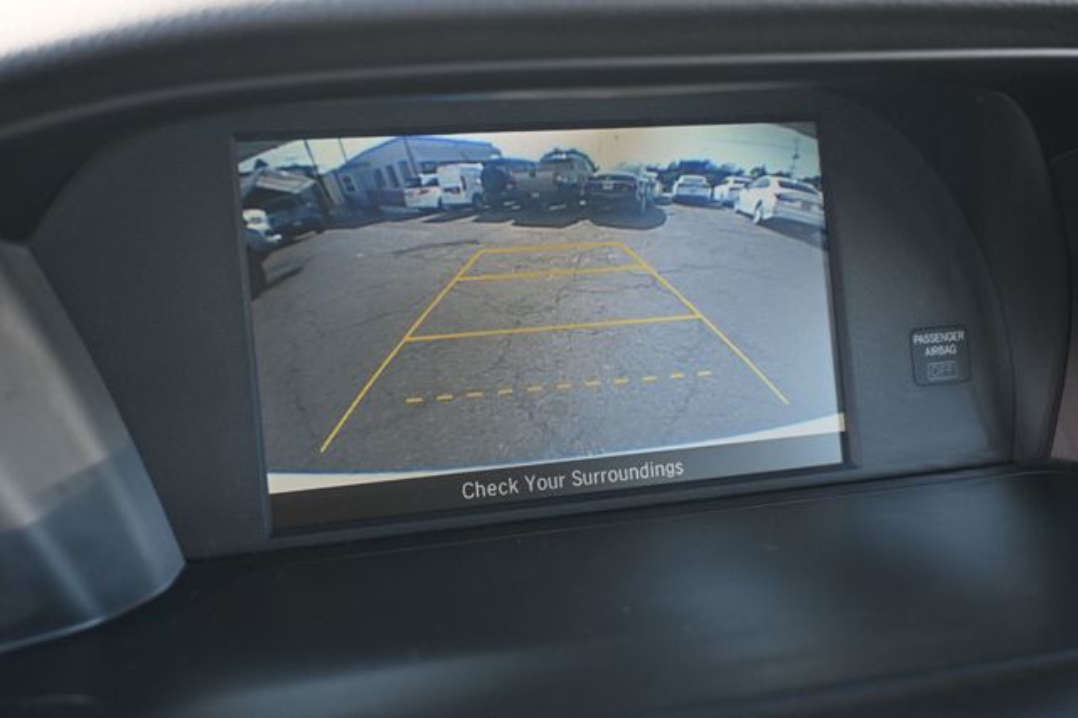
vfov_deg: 28.5
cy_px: 359
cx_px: 539
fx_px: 1414
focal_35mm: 47
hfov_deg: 41.7
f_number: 5
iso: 800
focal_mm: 31.5
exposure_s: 1/125
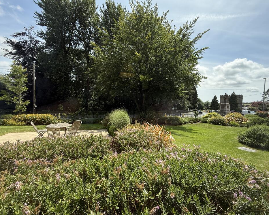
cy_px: 109
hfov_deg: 96.8
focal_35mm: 15
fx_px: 119
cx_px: 140
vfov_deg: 84.0
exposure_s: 1/1189
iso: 50
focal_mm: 2.22
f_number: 2.2
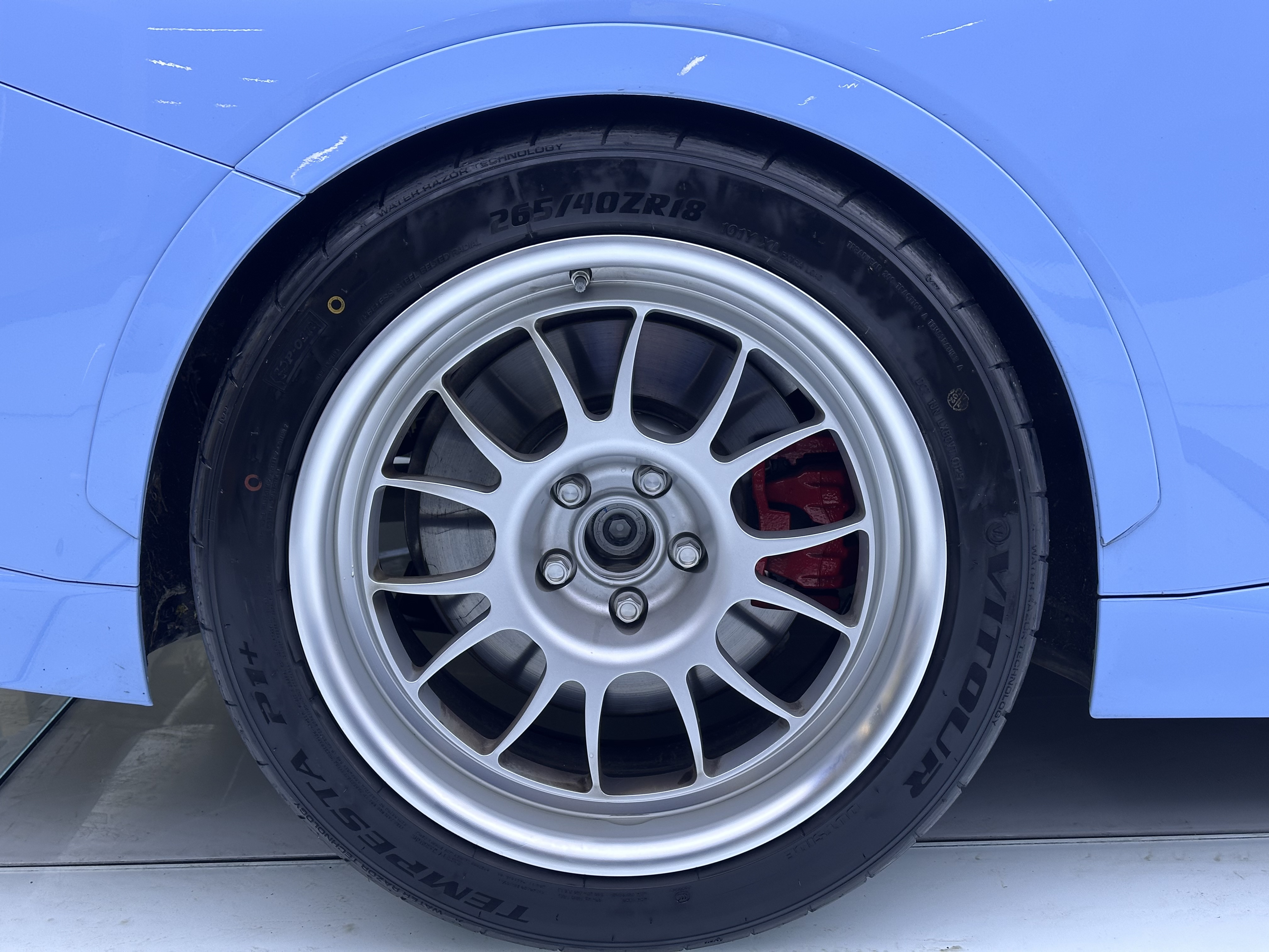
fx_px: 1760
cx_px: 634
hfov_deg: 39.7
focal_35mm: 48
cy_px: 476
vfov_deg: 30.3
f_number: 1.78
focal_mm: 6.86
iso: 64
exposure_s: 1/100
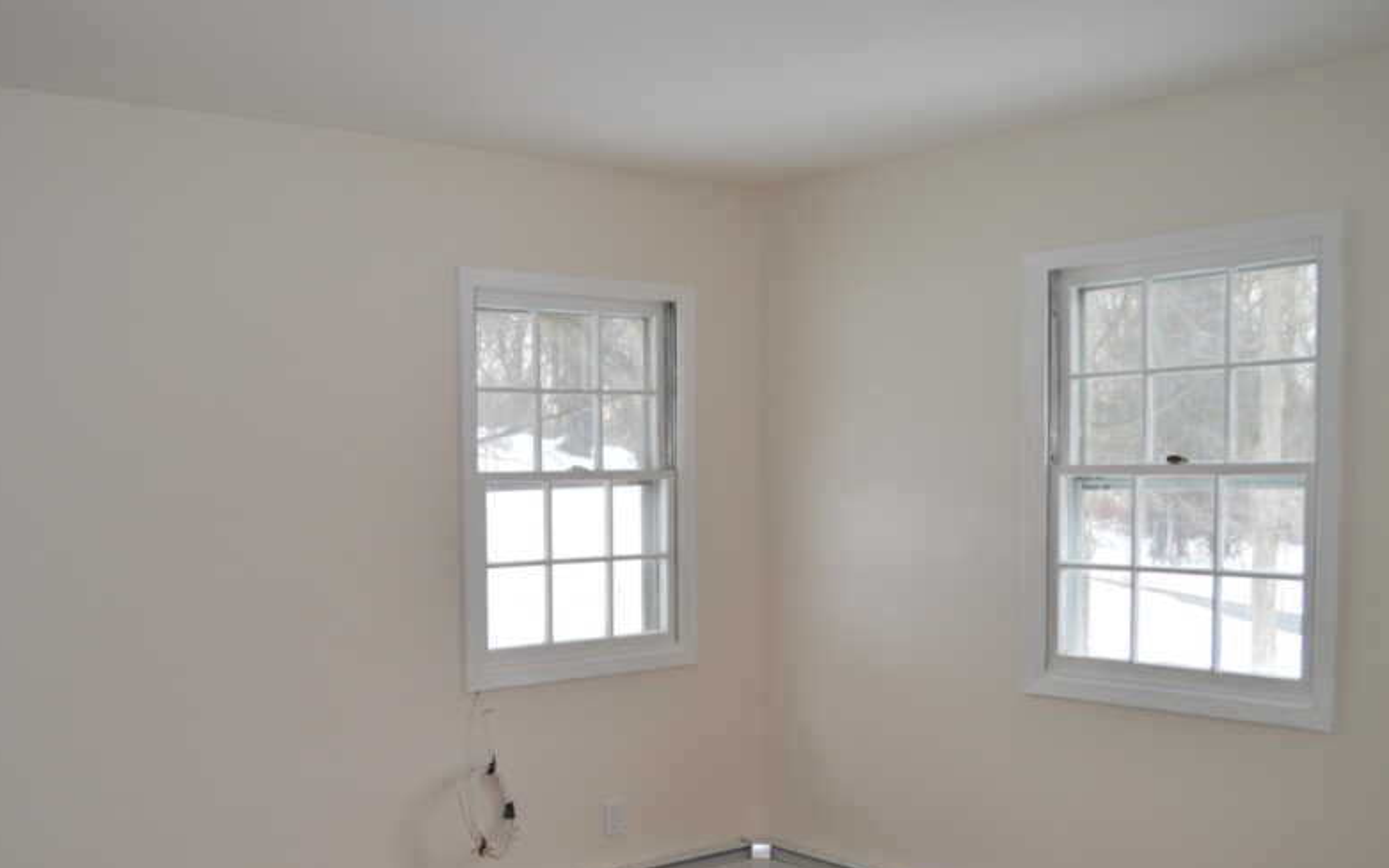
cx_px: 584
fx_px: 1363
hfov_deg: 53.8
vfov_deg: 35.0
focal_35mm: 36
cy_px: 587
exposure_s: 1/125
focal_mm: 18
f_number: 4
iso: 125
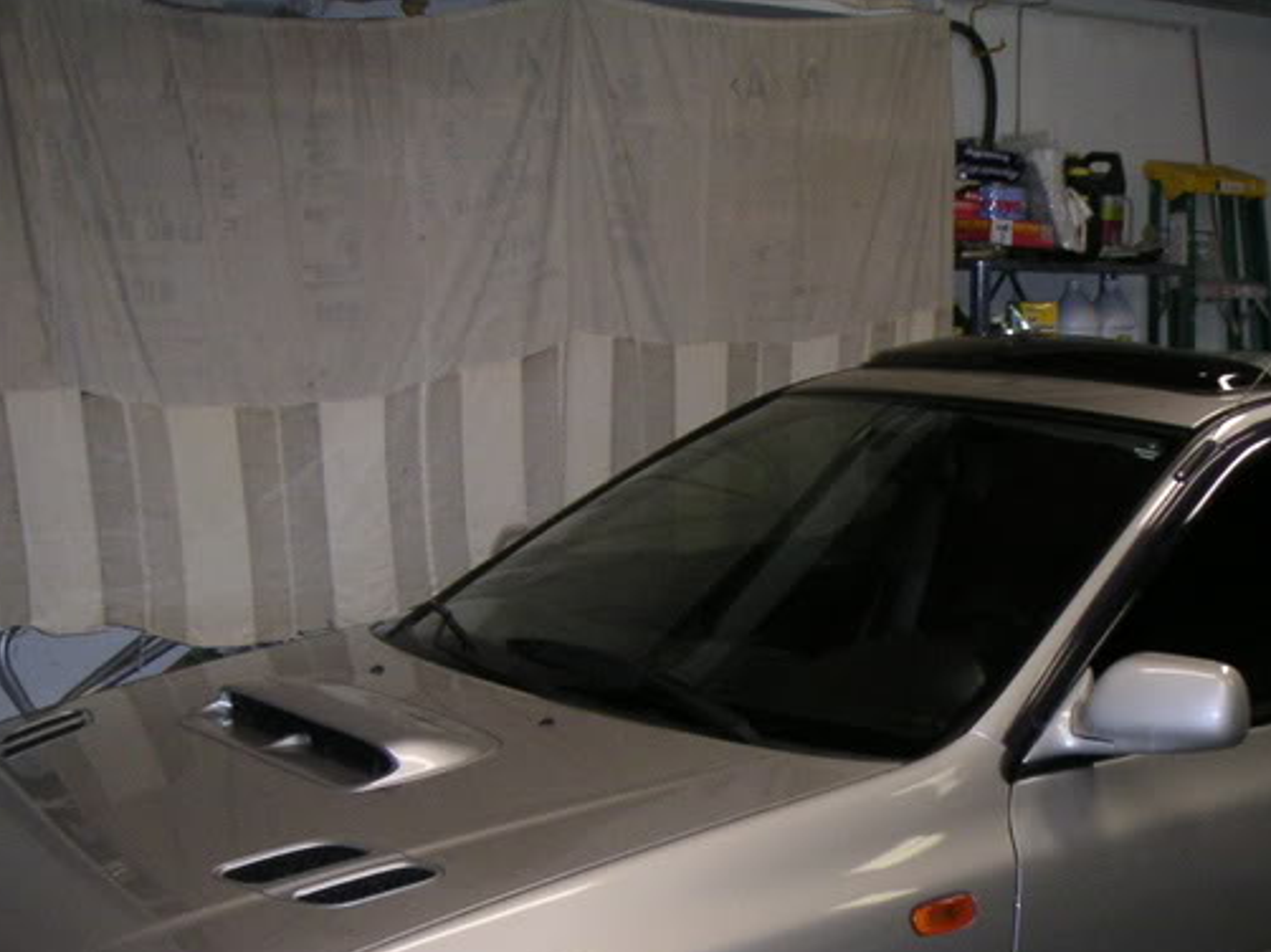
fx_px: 2165
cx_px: 891
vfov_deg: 24.4
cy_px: 757
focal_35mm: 59
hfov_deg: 32.3
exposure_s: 1/45
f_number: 2.8
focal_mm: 5.7
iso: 160
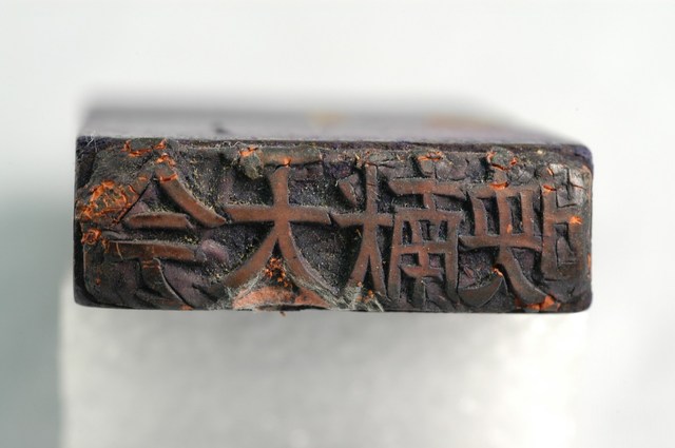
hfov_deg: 22.6
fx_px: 1685
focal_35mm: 90
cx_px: 338
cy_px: 224
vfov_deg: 15.1
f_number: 11
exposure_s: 1/6
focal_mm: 60
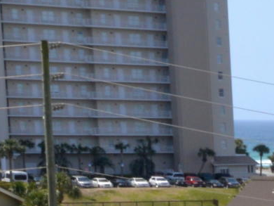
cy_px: 352
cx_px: 842
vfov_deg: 8.1
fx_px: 1401
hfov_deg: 8.9
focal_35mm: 177
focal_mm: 24
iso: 800
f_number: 22
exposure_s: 1/200
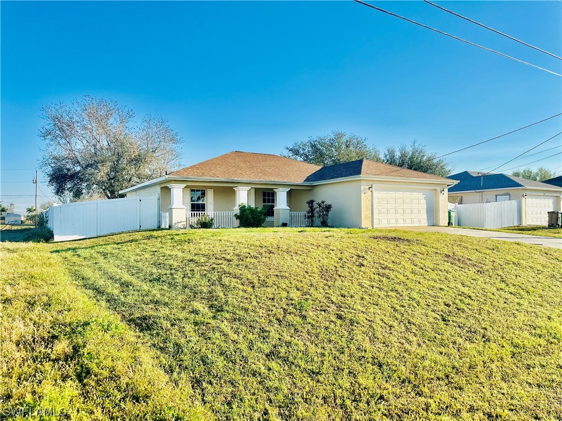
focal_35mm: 24
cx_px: 281
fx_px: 390
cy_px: 210
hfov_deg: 71.6
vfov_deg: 56.8
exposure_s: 1/3597
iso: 80
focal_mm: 6.86
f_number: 1.78
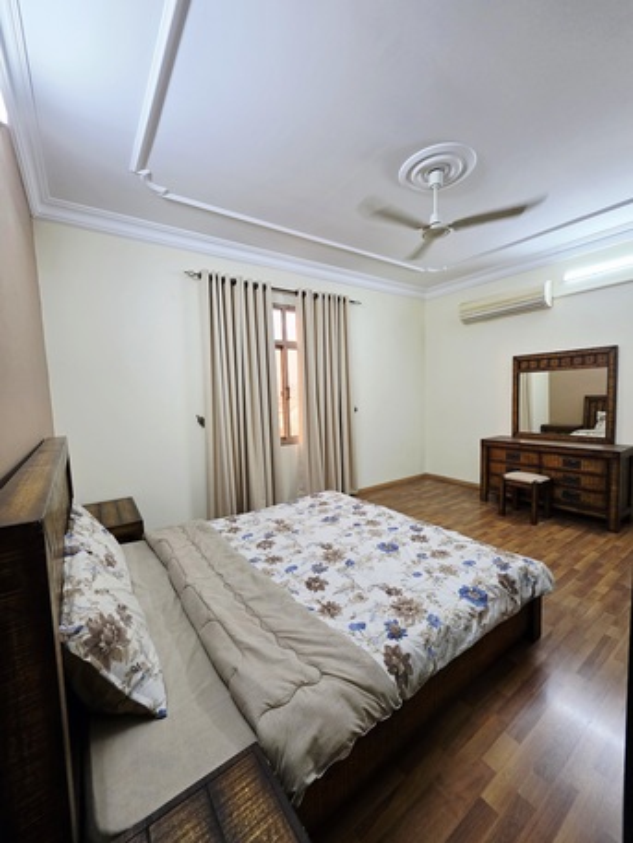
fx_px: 317
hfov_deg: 89.9
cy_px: 422
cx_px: 316
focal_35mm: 13
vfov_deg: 106.2
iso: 200
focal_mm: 2.2
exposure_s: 1/101
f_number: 1.9
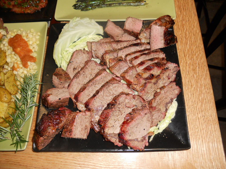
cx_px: 115
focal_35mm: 28
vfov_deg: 49.8
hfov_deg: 63.4
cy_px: 85
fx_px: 183
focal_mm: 4.9
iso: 80
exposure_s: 1/25
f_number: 3.2
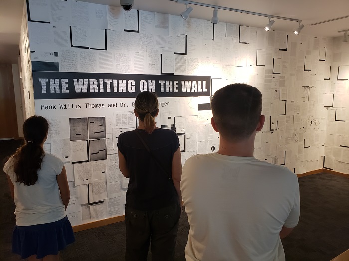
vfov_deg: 53.1
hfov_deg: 67.3
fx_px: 262
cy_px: 130
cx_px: 174
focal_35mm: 26
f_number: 2.4
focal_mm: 4.3
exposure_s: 1/60
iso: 320
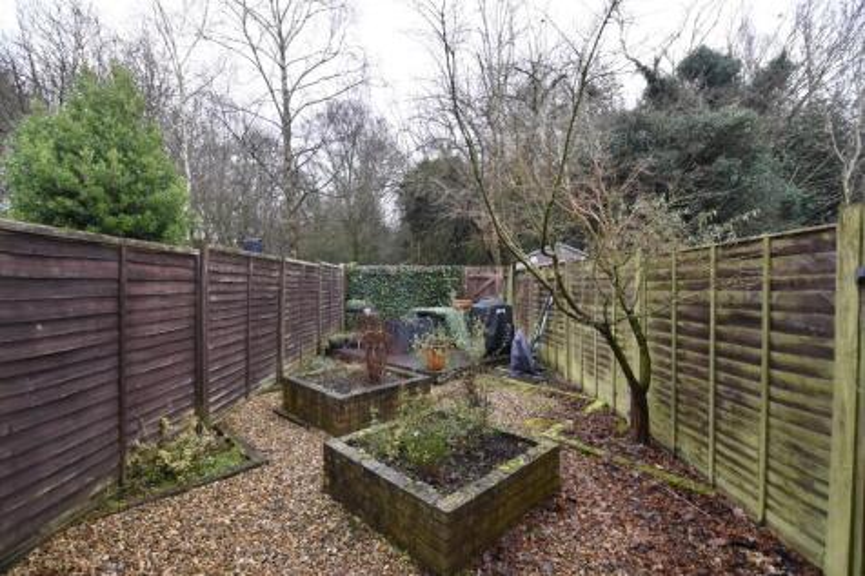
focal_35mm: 15
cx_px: 432
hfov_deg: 100.4
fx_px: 360
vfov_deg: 77.3
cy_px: 288
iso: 800
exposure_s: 1/100
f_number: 5
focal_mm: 10
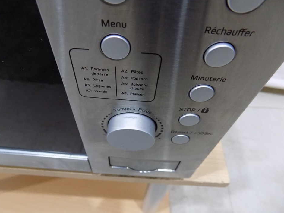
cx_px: 131
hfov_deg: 69.3
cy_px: 105
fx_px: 205
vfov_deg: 54.9
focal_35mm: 25
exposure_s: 1/30
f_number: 3.1
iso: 400
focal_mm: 4
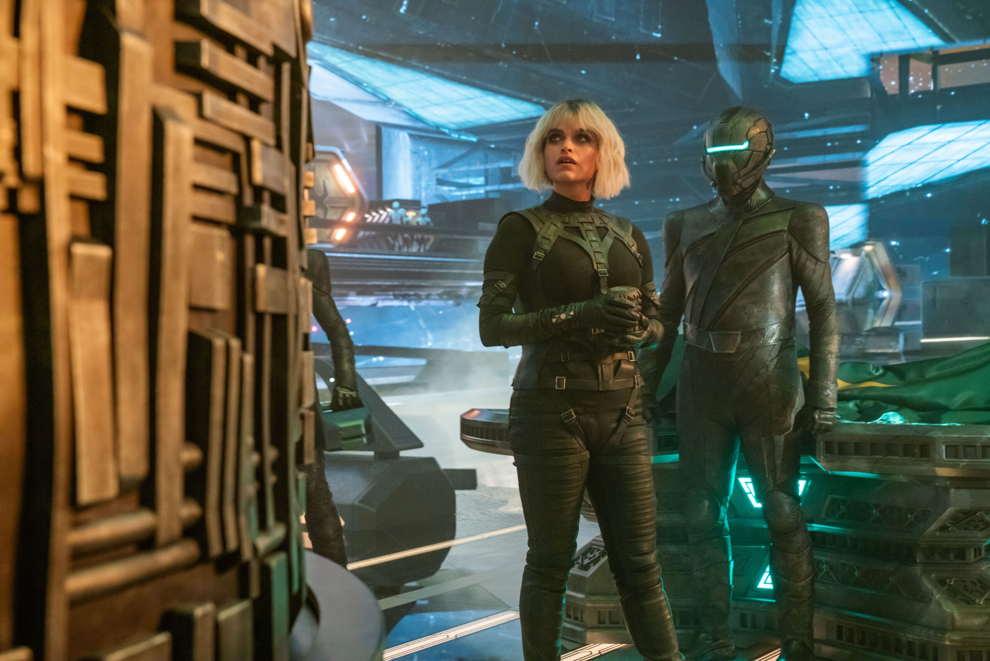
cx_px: 495
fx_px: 1540
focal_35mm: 56
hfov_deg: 35.6
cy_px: 330
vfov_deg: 24.2
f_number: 5.6
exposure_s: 1/50
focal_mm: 56
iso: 6400
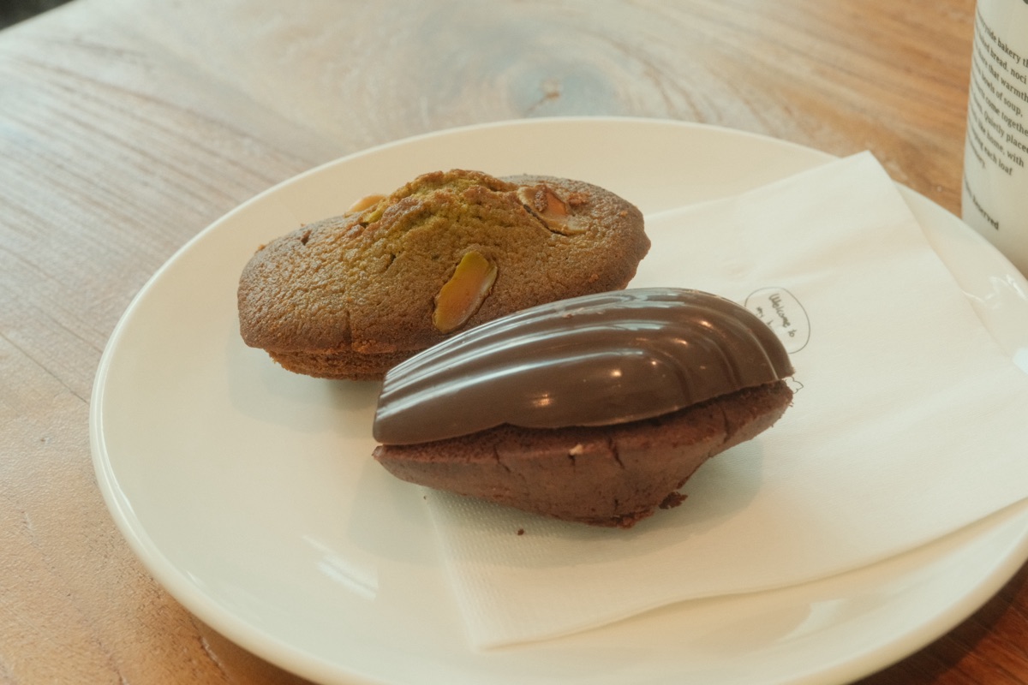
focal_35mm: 70
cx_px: 514
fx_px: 1999
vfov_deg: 19.5
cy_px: 342
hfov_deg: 28.8
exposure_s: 1/125
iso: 3200
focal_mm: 46.7
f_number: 8
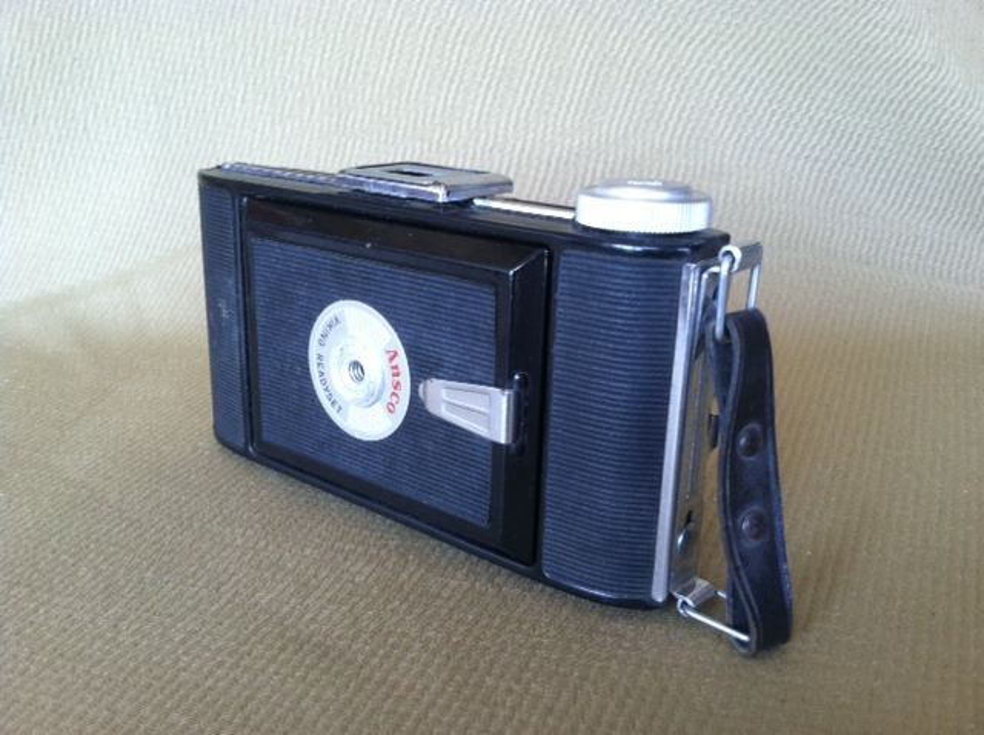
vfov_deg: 40.6
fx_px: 993
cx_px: 492
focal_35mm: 35
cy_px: 368
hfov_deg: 52.7
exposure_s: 1/24
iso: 80
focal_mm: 3.85
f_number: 2.8
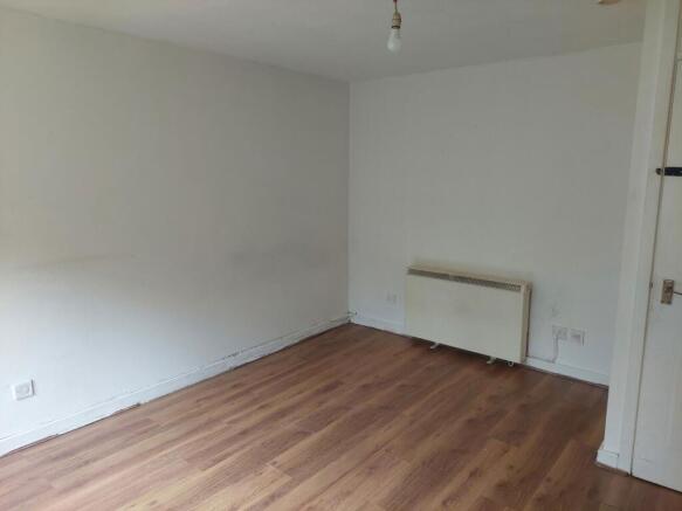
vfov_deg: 54.9
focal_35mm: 25
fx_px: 492
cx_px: 341
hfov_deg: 69.4
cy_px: 256
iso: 320
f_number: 1.8
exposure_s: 1/50
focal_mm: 5.23
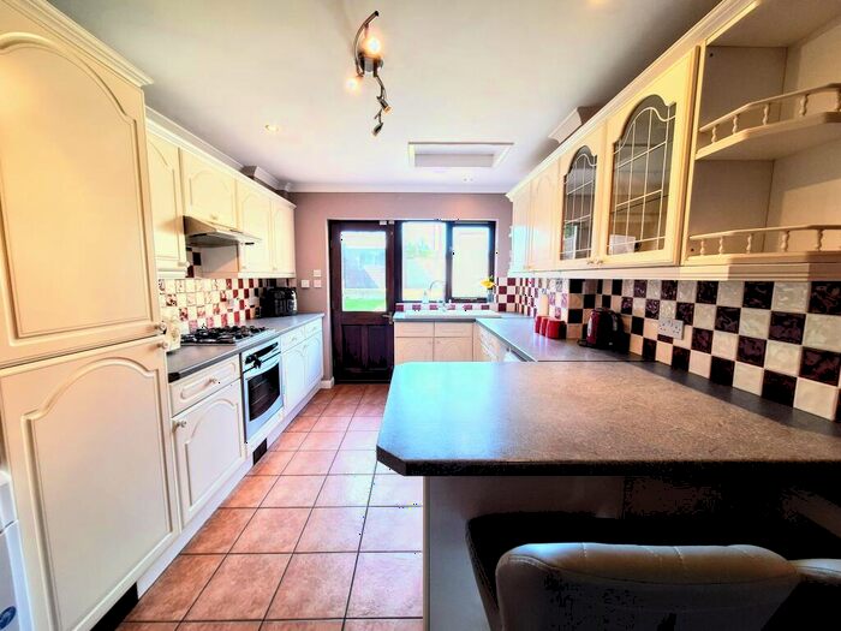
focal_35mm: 13
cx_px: 420
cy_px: 316
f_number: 2.2
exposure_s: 1/50
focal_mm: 1.74
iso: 64
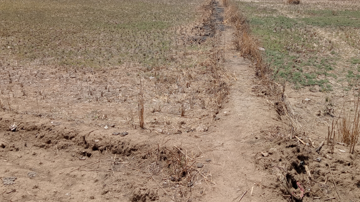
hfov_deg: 47.2
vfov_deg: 27.2
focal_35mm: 43
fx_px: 410
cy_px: 41
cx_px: 208
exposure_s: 1/768
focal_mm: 4.04
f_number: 1.8
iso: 112
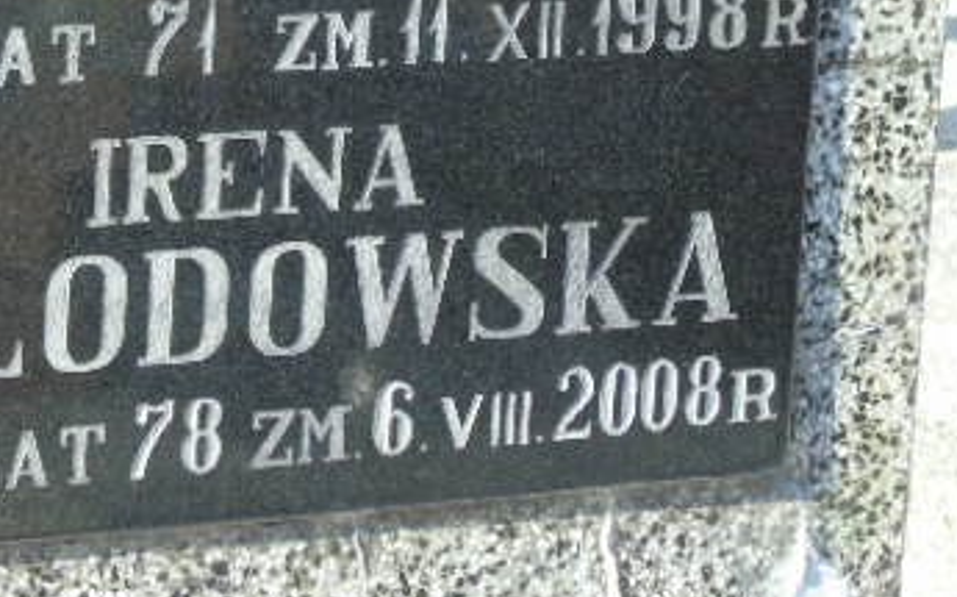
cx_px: 264
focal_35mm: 244
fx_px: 6359
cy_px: -31
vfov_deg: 5.4
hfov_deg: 8.6
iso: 80
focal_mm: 22
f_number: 4.6
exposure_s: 1/125
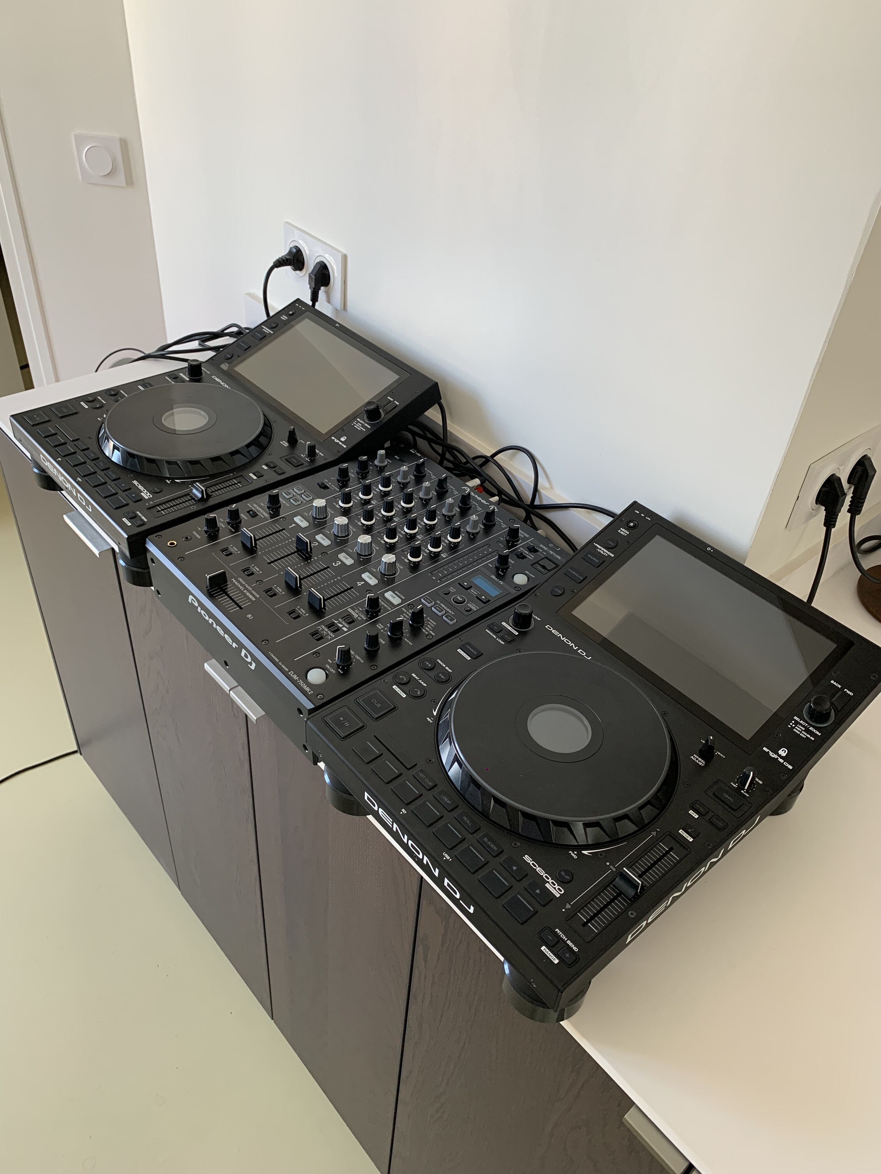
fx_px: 882
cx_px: 440
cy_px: 587
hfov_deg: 53.1
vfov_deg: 67.3
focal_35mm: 26
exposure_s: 1/121
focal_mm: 4.25
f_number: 1.8
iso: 100
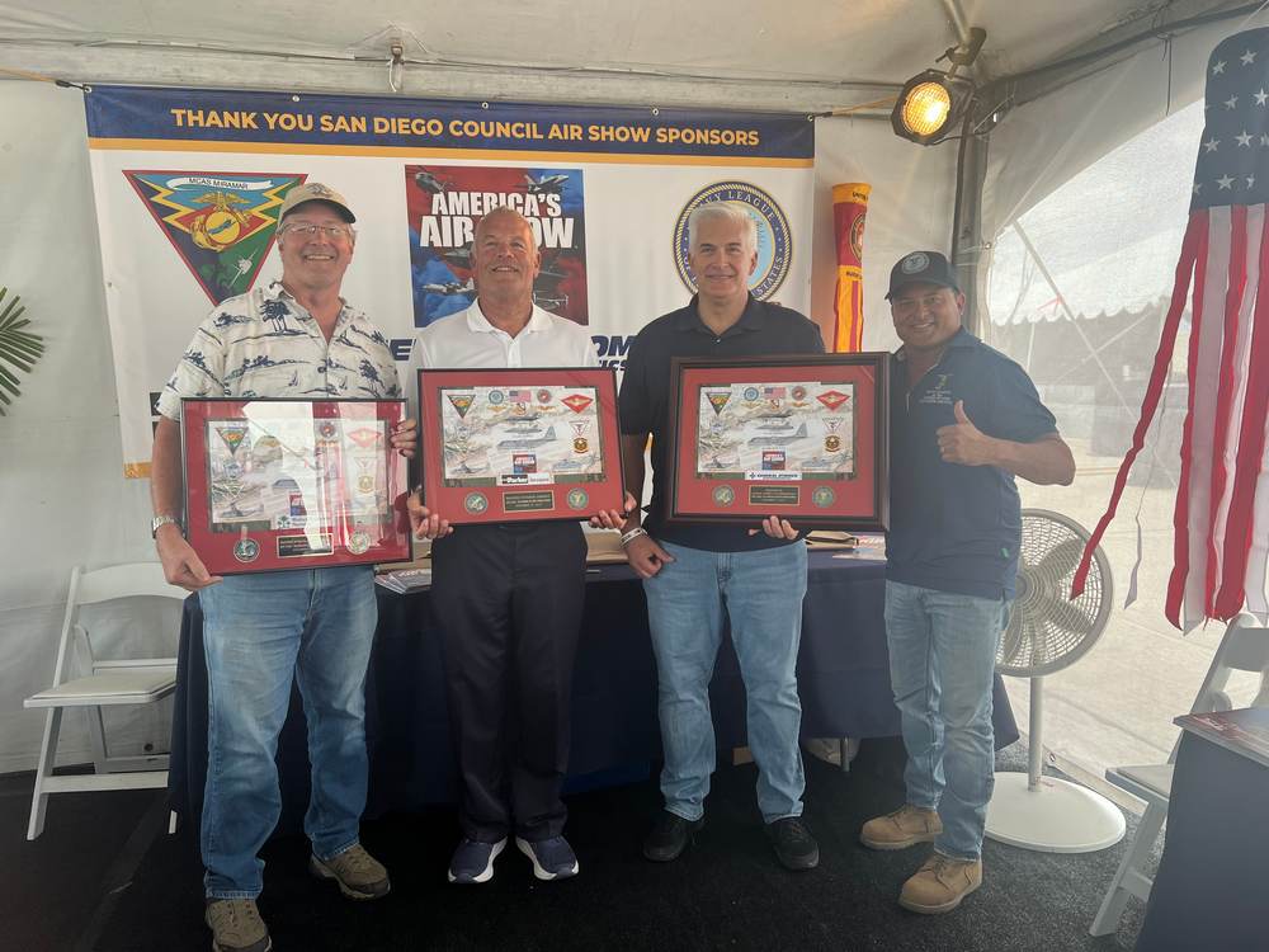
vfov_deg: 53.1
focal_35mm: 26
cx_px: 634
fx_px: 953
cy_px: 476
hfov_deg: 67.3
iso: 40
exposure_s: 1/266
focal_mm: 5.7
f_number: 1.5
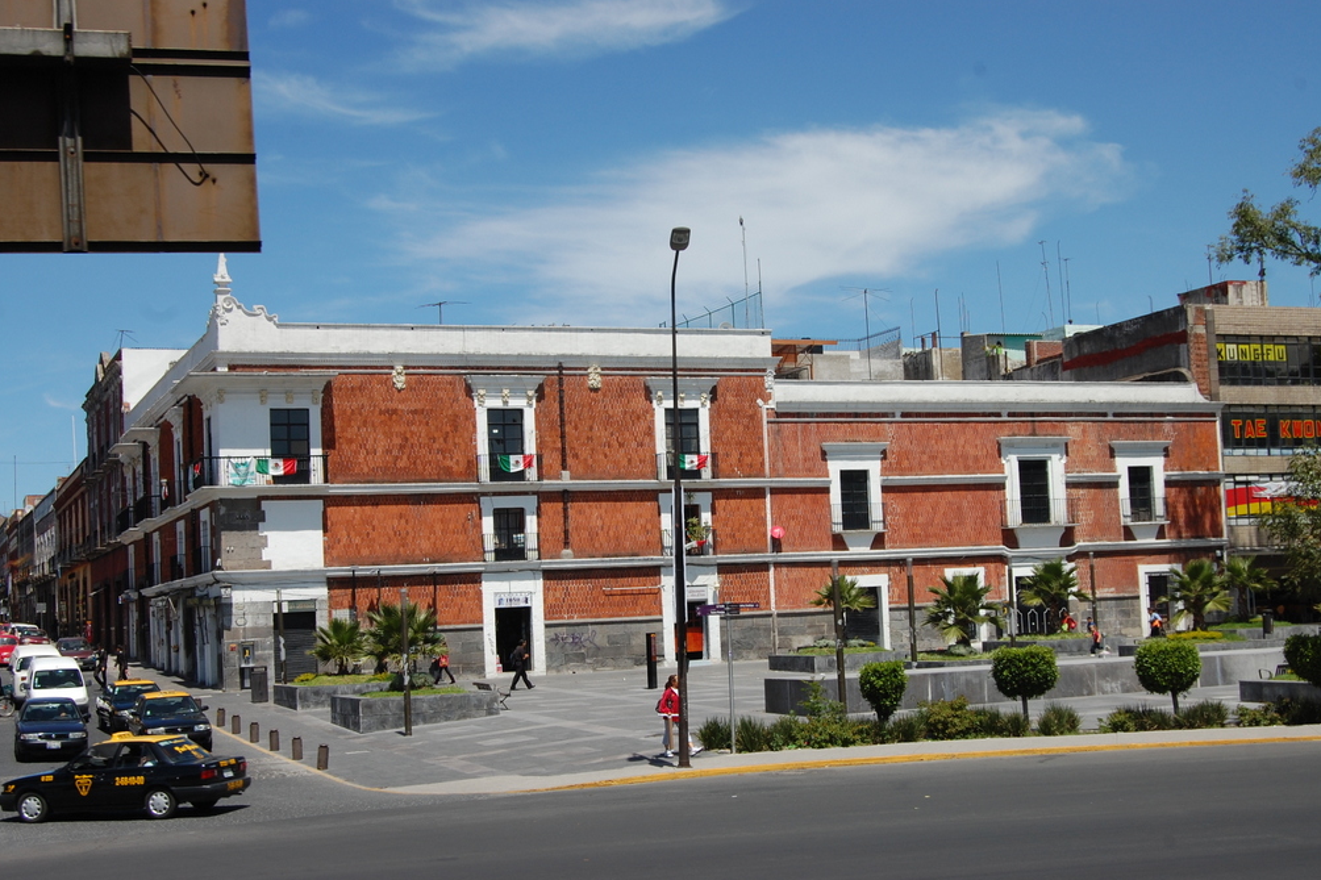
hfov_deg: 38.2
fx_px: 1908
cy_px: 441
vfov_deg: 26.0
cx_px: 664
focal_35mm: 52
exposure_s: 1/400
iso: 200
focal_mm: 34
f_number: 10
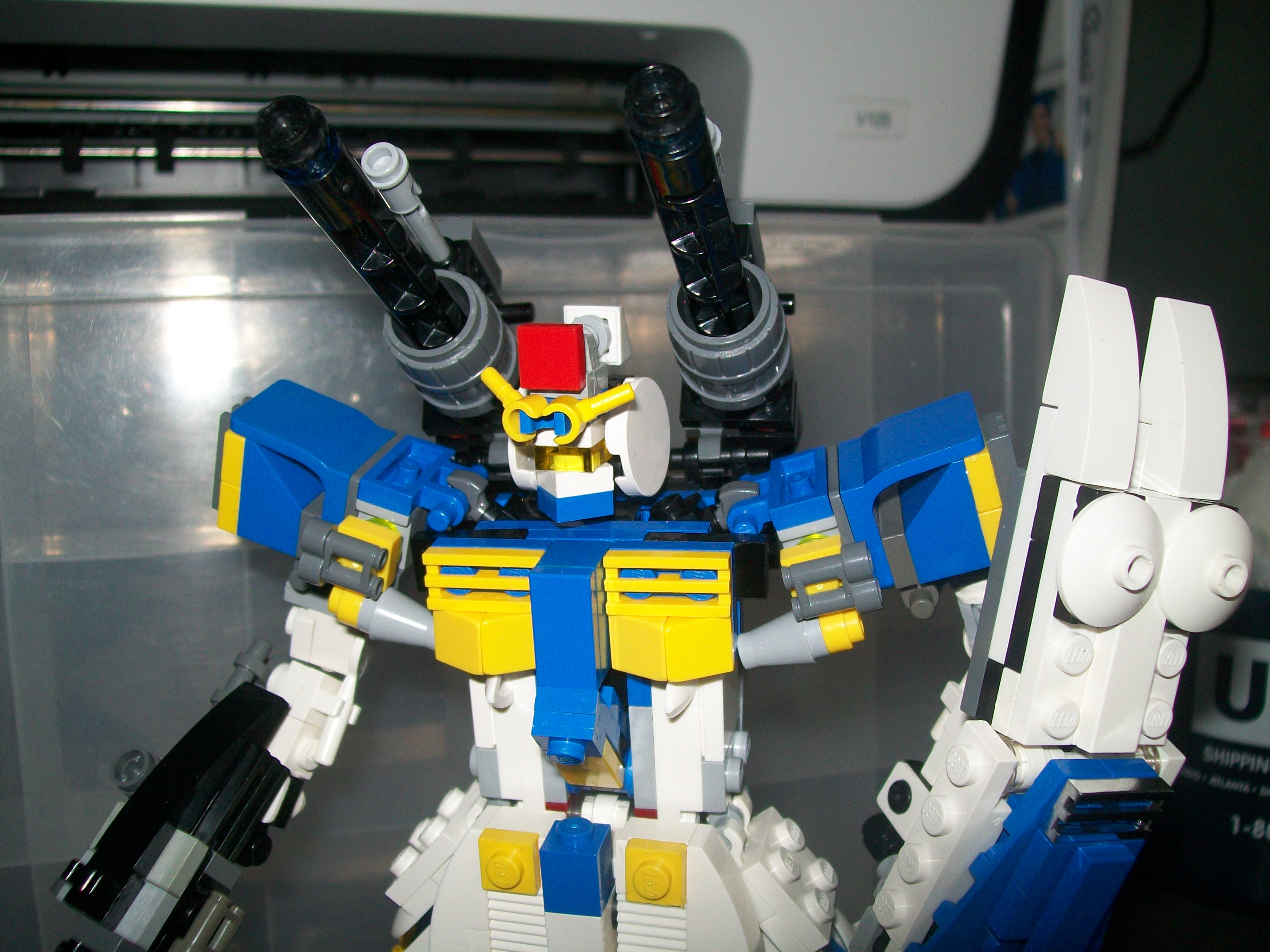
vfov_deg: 39.7
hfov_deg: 51.4
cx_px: 635
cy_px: 476
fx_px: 1321
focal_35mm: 36
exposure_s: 1/60
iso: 64
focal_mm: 6
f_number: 2.7
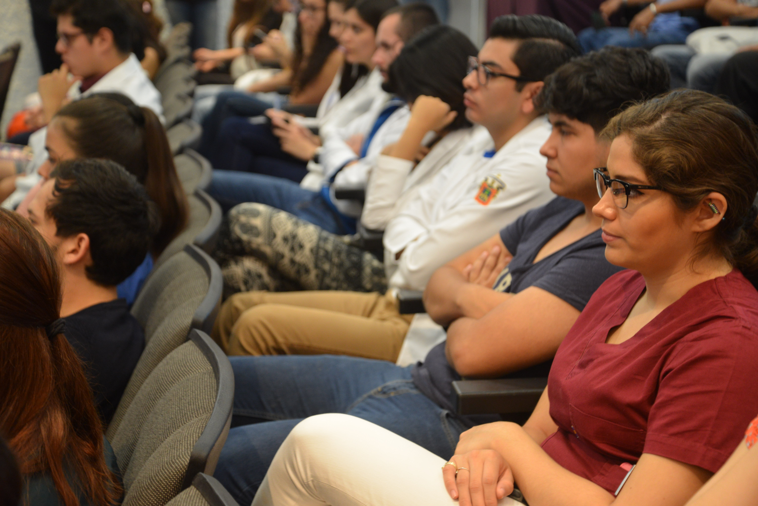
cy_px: 253
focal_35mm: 65
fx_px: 1369
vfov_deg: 20.9
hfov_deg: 30.9
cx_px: 379
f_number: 4.5
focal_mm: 65
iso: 1600
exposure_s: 1/15
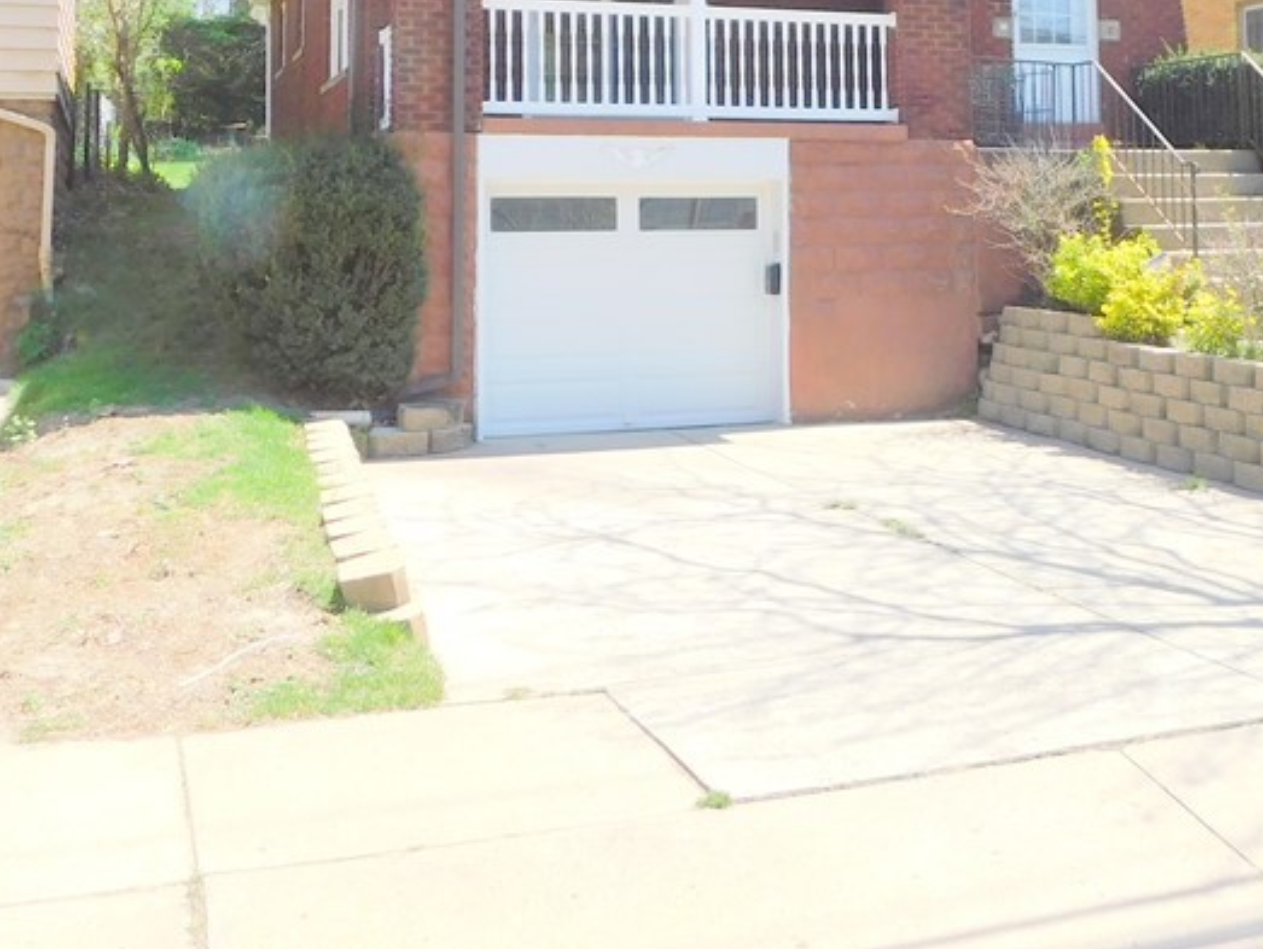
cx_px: 792
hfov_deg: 41.7
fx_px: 1643
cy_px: 94
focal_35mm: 45
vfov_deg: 30.8
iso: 125
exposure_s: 1/800
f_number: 3
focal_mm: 4
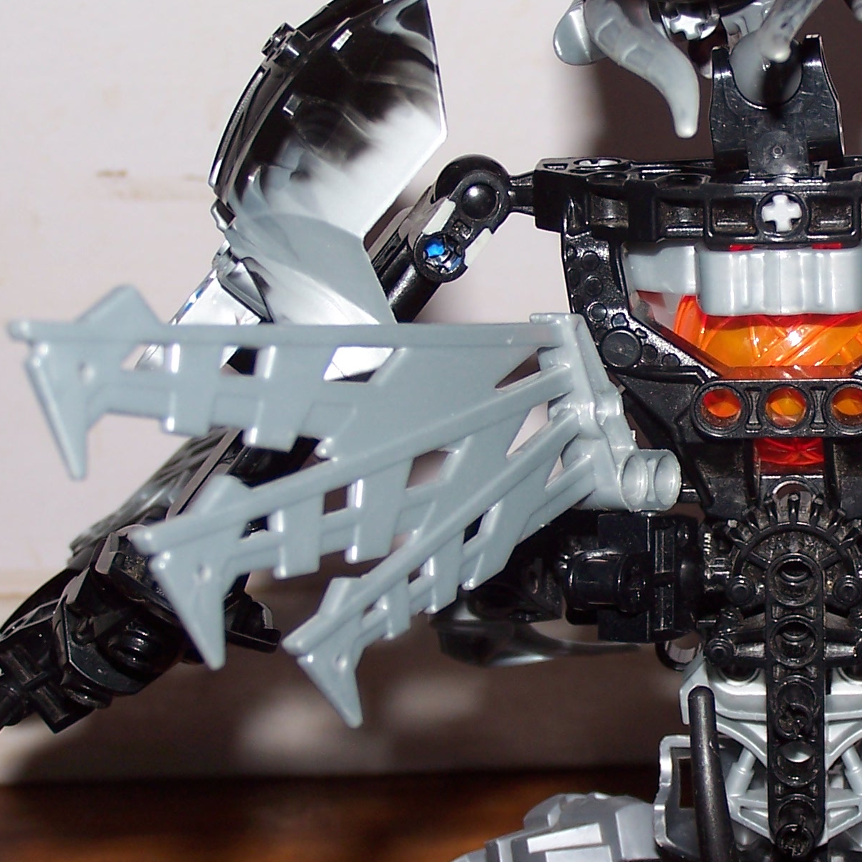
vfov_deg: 15.0
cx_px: 816
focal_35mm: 116
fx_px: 3268
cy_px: 424
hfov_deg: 14.8
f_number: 3.2
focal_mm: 11.5
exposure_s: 1/60
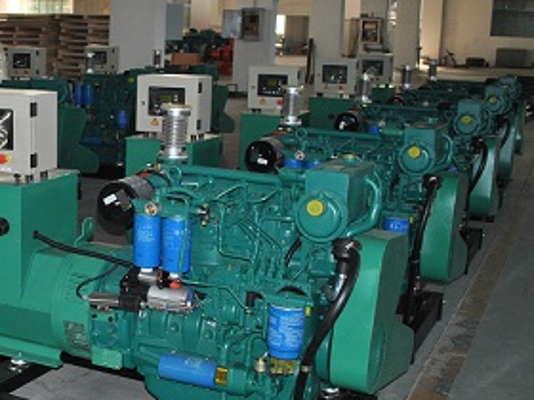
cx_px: 31
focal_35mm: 60
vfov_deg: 24.4
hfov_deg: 30.4
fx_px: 926
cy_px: 201
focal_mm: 20
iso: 200
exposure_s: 1/60
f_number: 3.8
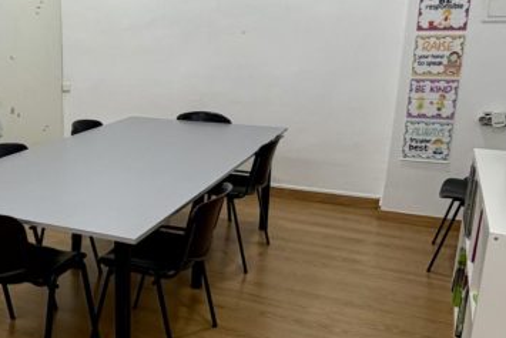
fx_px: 591
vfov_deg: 31.9
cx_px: 108
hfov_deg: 44.4
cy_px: 170
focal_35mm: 42
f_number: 2.2
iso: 160
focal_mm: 2.22
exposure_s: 1/100
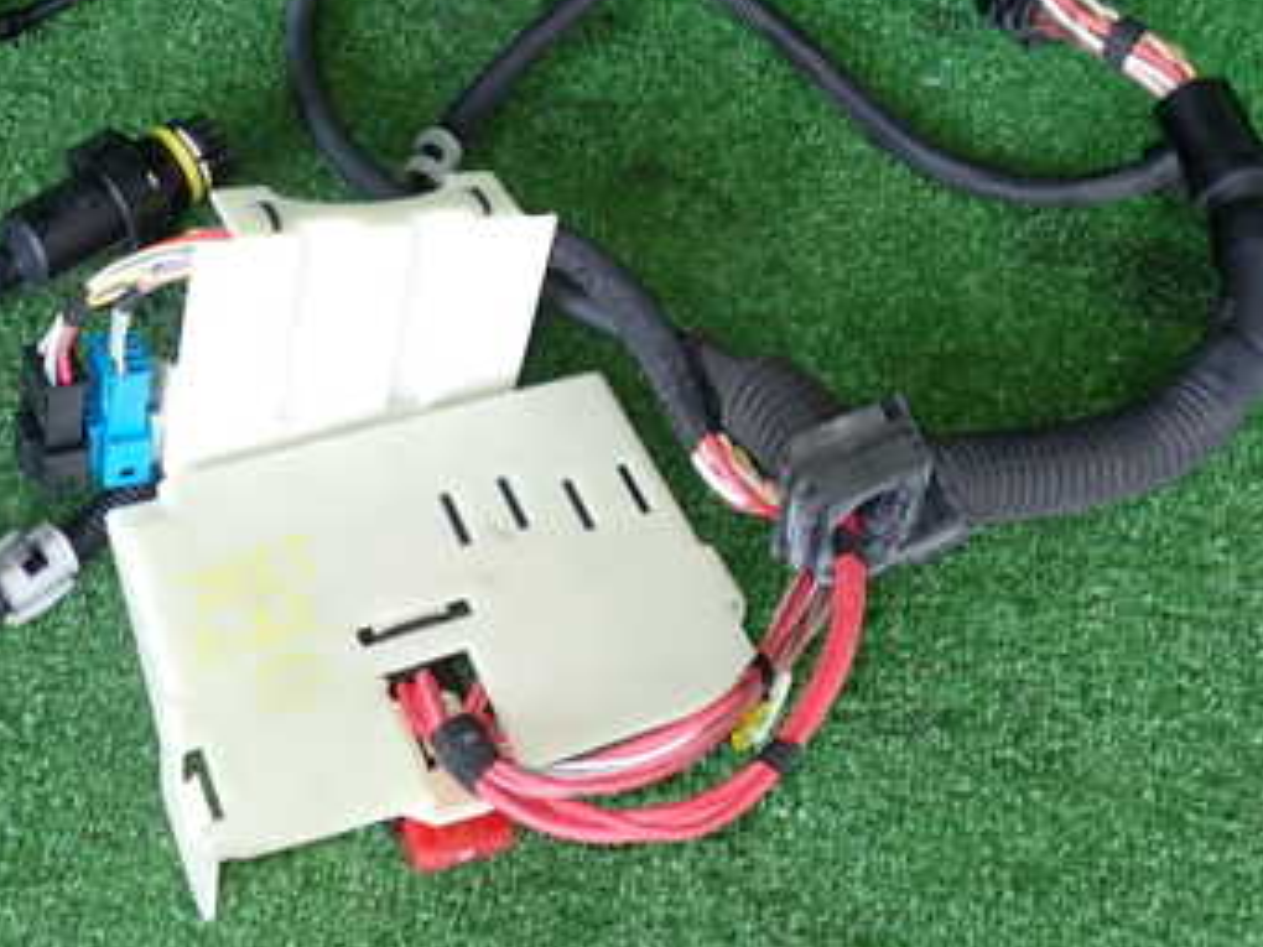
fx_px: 1934
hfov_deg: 36.1
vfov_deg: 27.3
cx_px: 539
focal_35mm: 53
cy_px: 271
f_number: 2.3
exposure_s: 1/80
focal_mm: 5.4
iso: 100
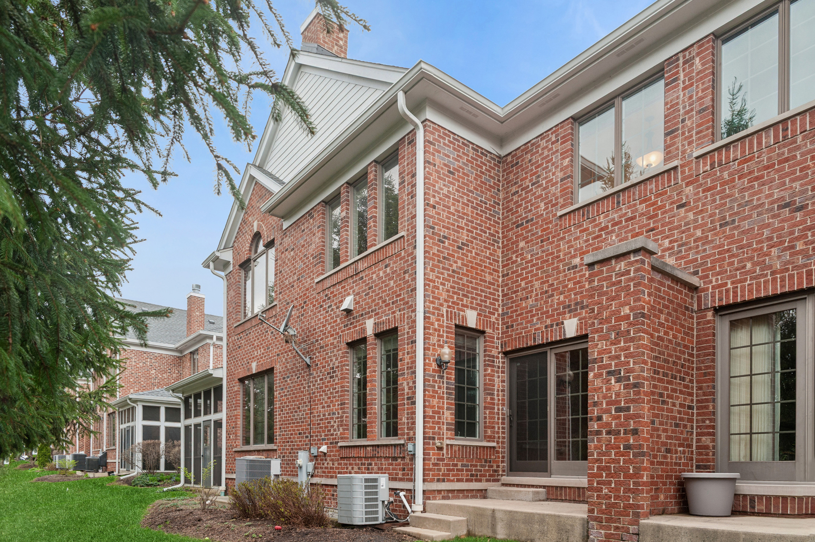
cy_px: 271
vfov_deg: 53.1
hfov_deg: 73.8
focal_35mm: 24
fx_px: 543
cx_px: 408
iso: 400
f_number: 8
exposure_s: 1/30
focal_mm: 24
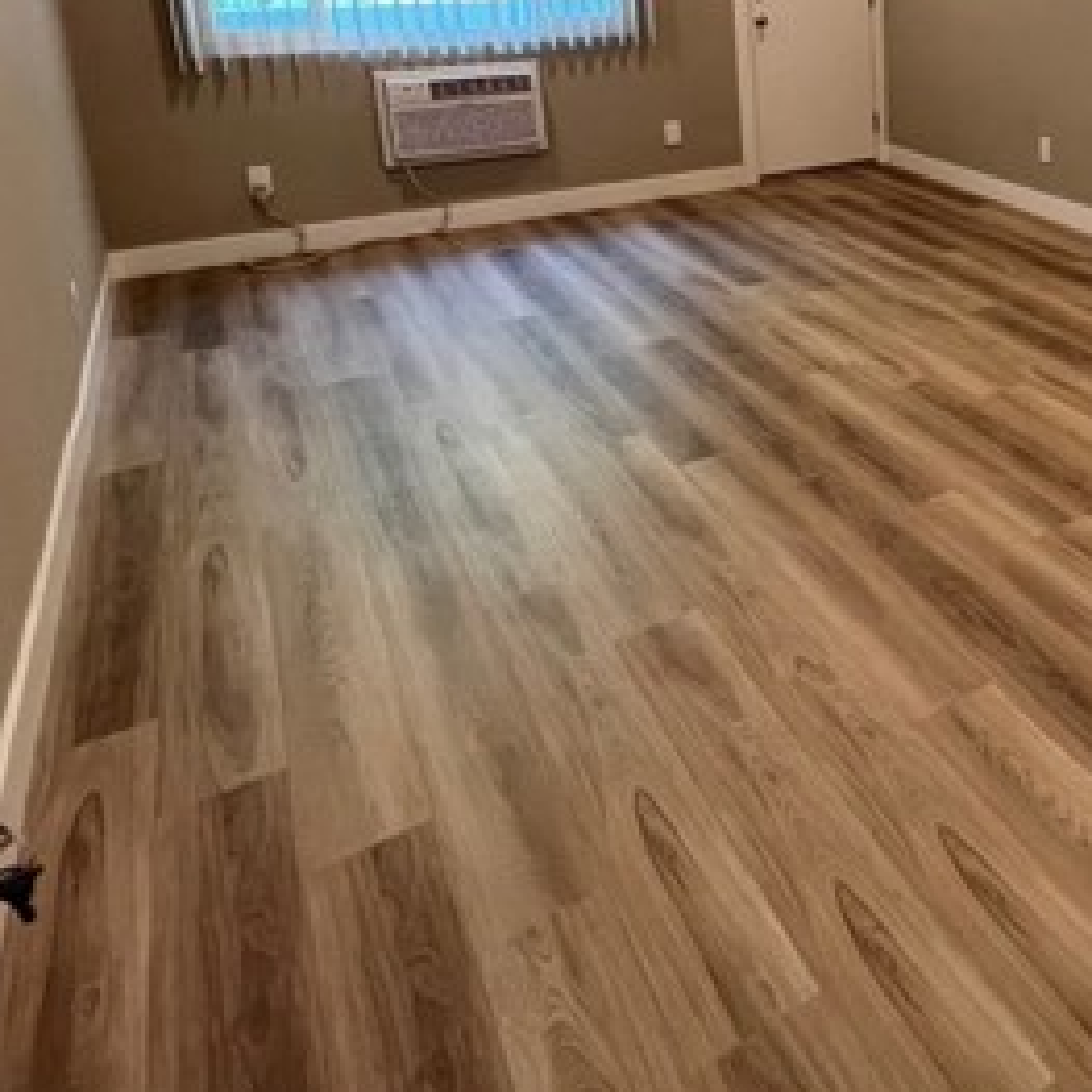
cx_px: 1063
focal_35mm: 28
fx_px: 999
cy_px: 154
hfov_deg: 48.4
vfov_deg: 51.9
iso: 200
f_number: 1.8
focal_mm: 1.57
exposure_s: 1/120
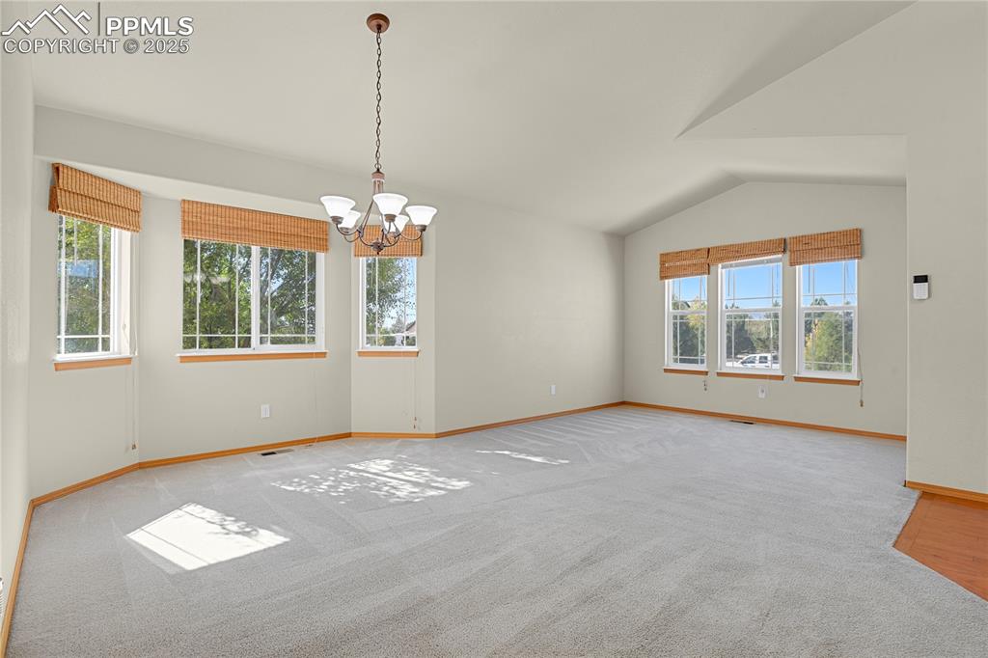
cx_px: 494
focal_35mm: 17
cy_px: 329
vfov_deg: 70.4
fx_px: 466
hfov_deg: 93.3
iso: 250
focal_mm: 17
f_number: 8
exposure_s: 1/2
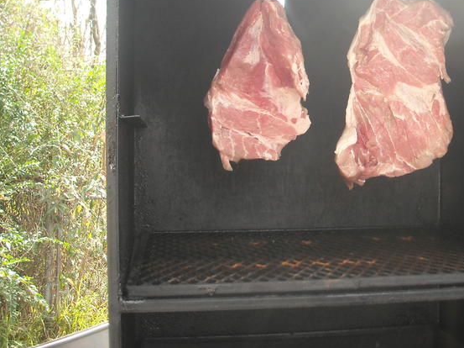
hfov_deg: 33.4
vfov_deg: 25.4
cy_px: 96
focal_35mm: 57
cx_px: 324
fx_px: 764
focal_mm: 5.7
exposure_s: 1/250
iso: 161
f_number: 2.8
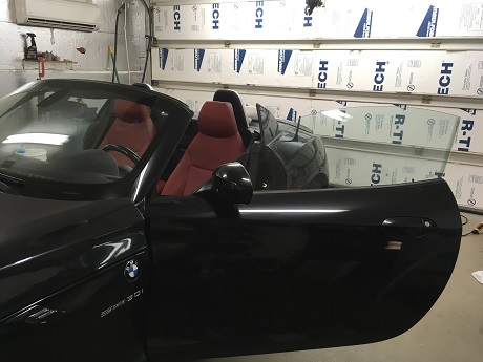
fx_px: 405
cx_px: 242
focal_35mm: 29
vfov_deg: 48.2
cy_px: 181
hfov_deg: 61.7
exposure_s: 1/30
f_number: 2.2
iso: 50
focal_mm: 4.15
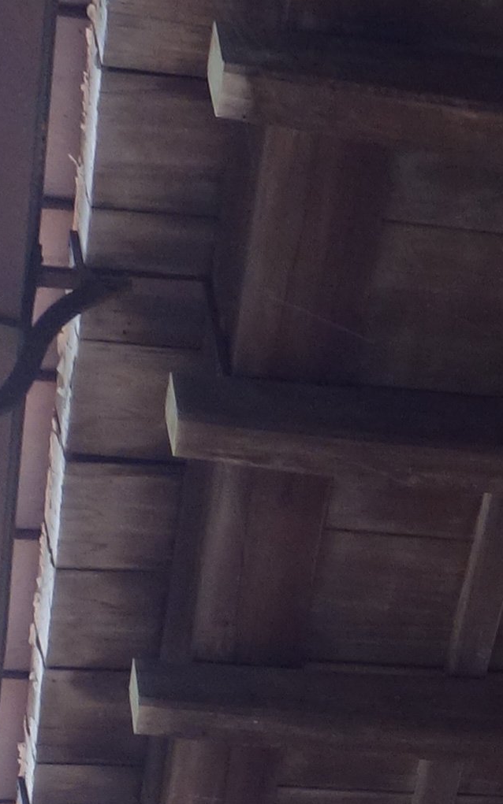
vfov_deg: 11.4
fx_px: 3356
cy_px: 1921
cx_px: 1025
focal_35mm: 153
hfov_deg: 8.1
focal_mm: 10.4
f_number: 5
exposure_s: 1/30
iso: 400
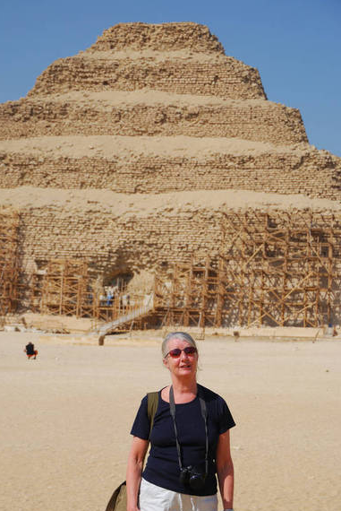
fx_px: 993
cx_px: 142
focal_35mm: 70
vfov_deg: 28.7
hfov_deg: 19.5
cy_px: 313
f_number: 4.5
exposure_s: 1/1250
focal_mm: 38
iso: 100
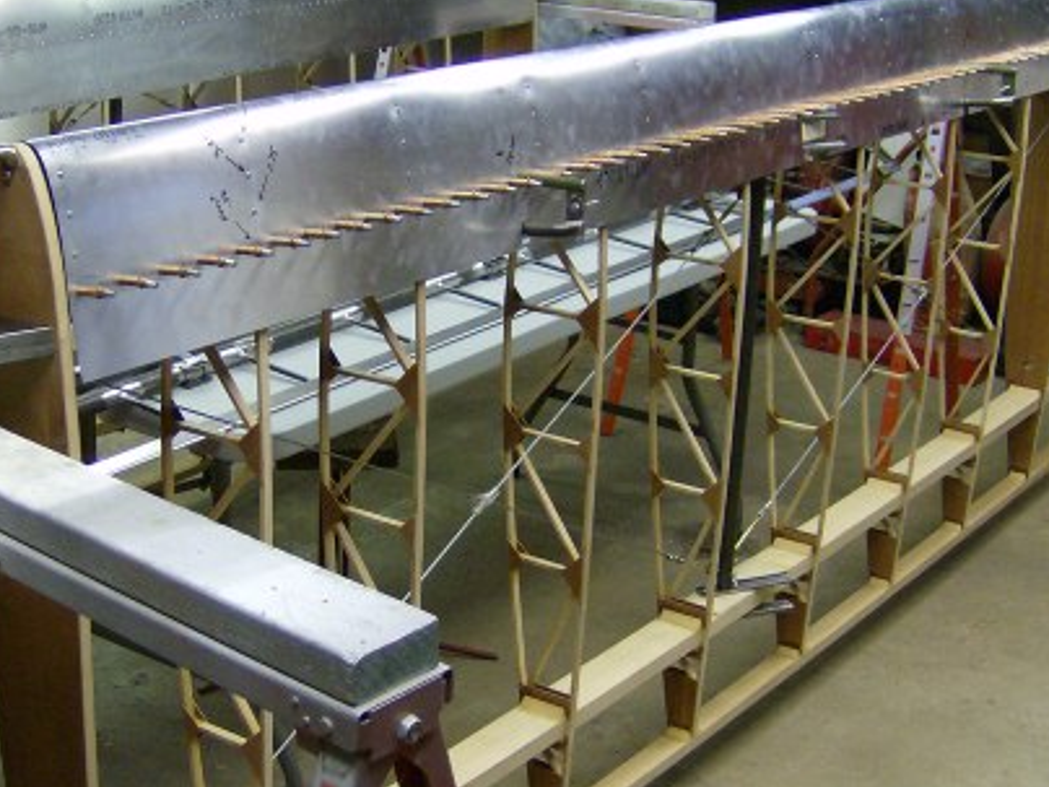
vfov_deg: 25.6
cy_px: 353
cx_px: 426
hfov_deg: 33.7
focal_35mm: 57
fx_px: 1727
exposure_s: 1/61.6
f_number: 2.8
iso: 200
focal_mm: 6
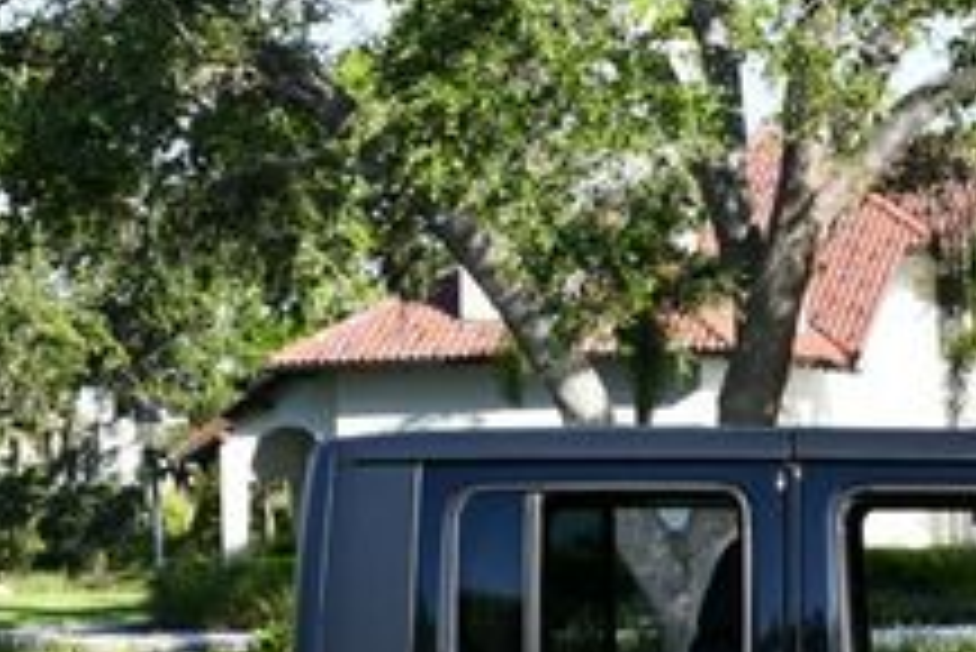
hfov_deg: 17.2
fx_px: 3201
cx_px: 765
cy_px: 652
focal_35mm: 118
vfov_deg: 11.5
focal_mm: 20
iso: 200
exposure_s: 1/250
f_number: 8
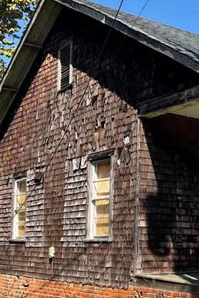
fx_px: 580
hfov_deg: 18.4
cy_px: 194
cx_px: 241
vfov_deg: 28.7
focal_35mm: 70
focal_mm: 3
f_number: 1.8
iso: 25
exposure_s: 1/1015
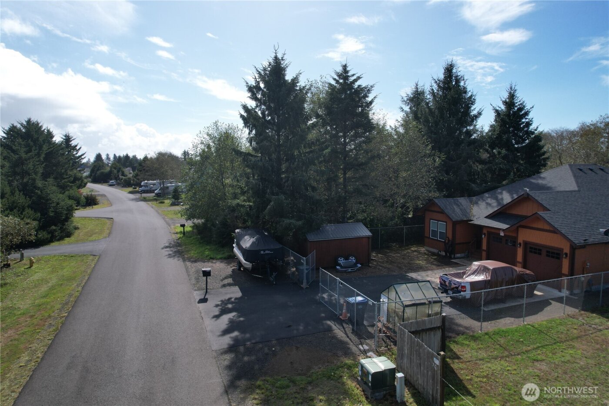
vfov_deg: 57.2
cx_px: 304
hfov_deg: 78.6
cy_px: 203
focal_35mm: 22
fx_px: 372
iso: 100
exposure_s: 1/2500
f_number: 2.8
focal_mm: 8.38
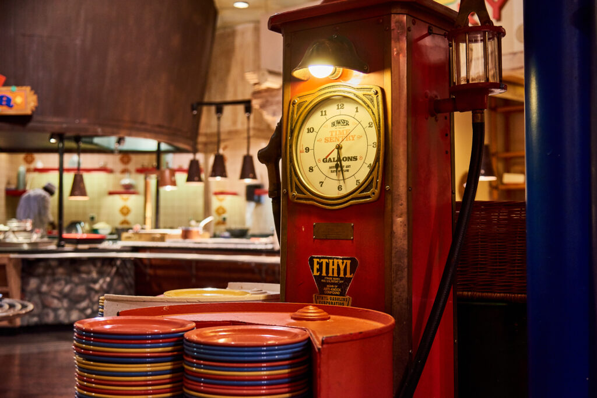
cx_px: 298
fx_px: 796
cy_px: 199
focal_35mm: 48
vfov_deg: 28.1
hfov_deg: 41.1
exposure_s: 1/80
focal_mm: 48
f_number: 4
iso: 2000
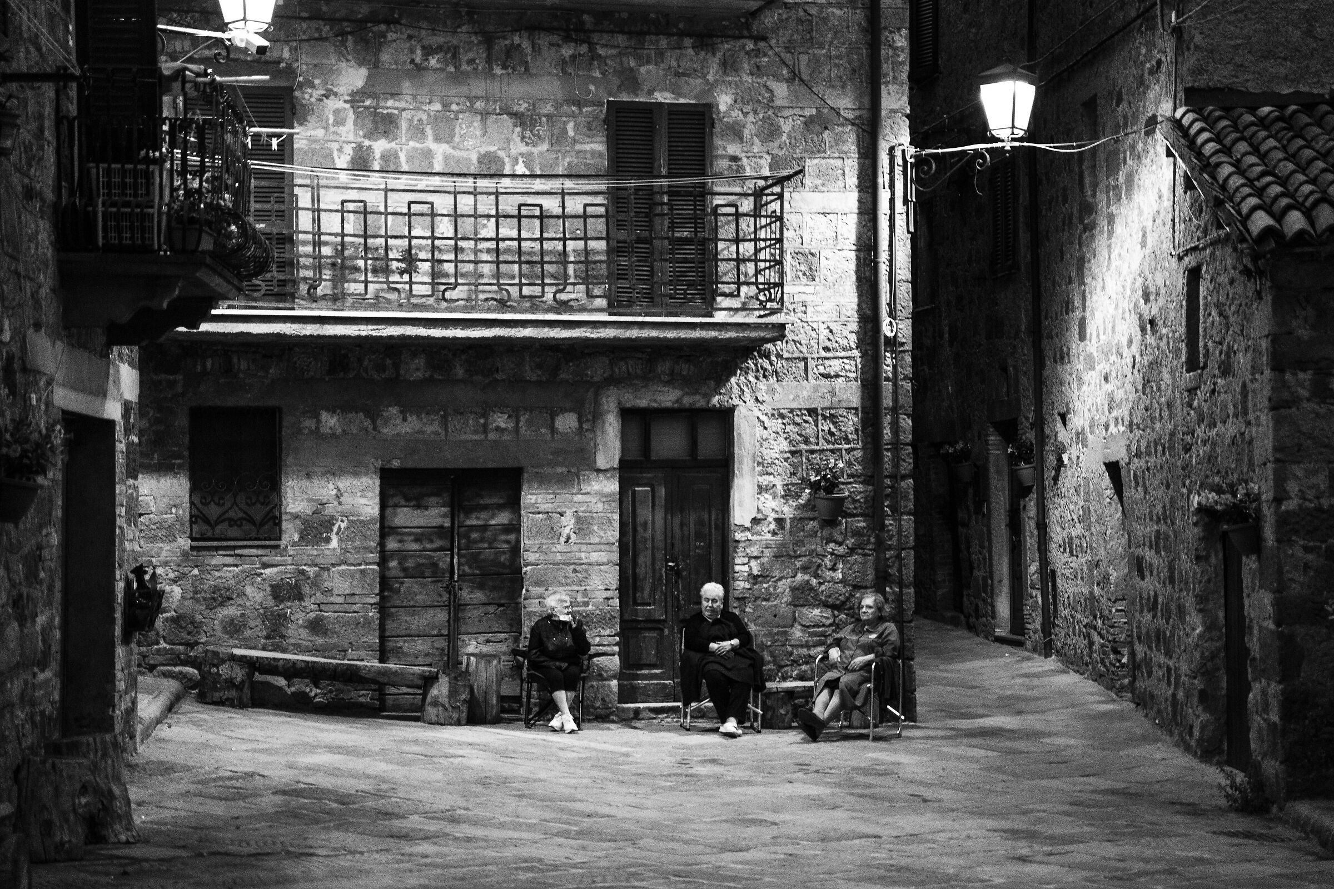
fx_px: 2779
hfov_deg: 27.0
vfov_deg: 18.2
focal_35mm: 75
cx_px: 667
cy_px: 444
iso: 6400
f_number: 2.8
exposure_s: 1/160
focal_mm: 75
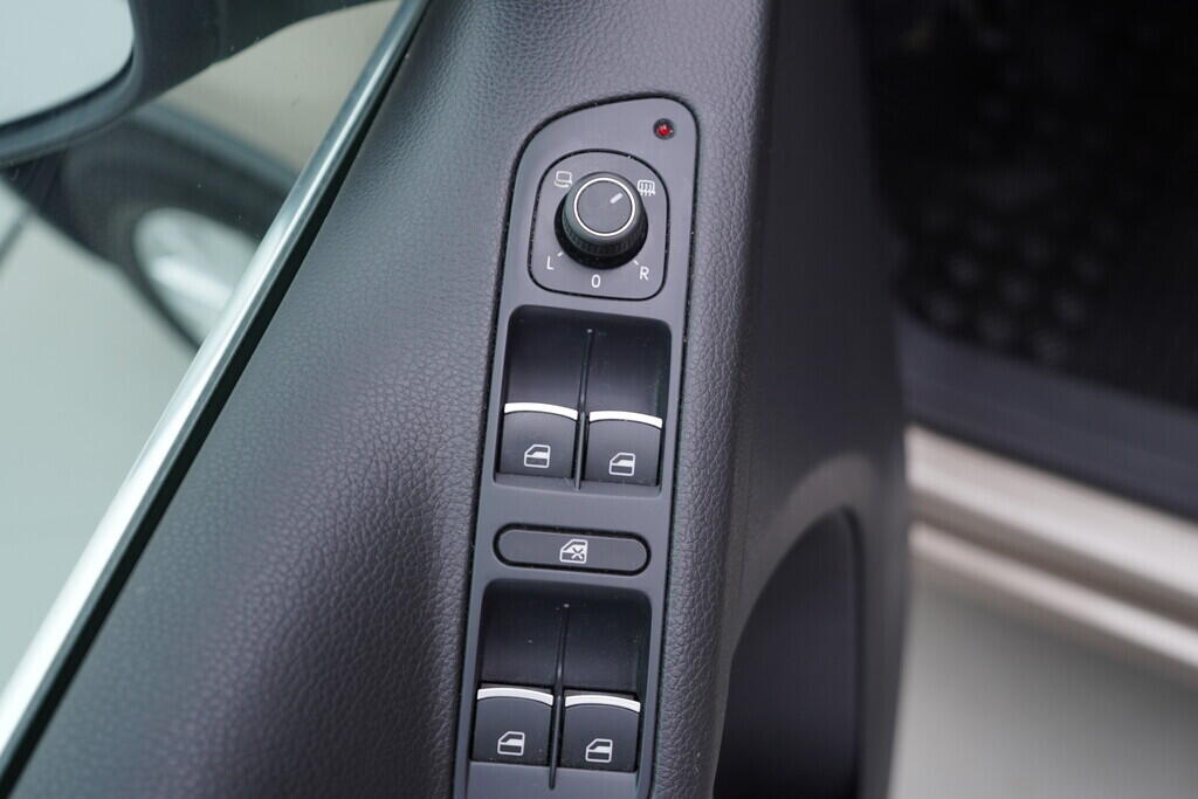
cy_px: 400
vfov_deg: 36.9
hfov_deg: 53.1
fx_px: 1198
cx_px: 599
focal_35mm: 36
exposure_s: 1/50
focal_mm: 24
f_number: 3.2
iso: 125
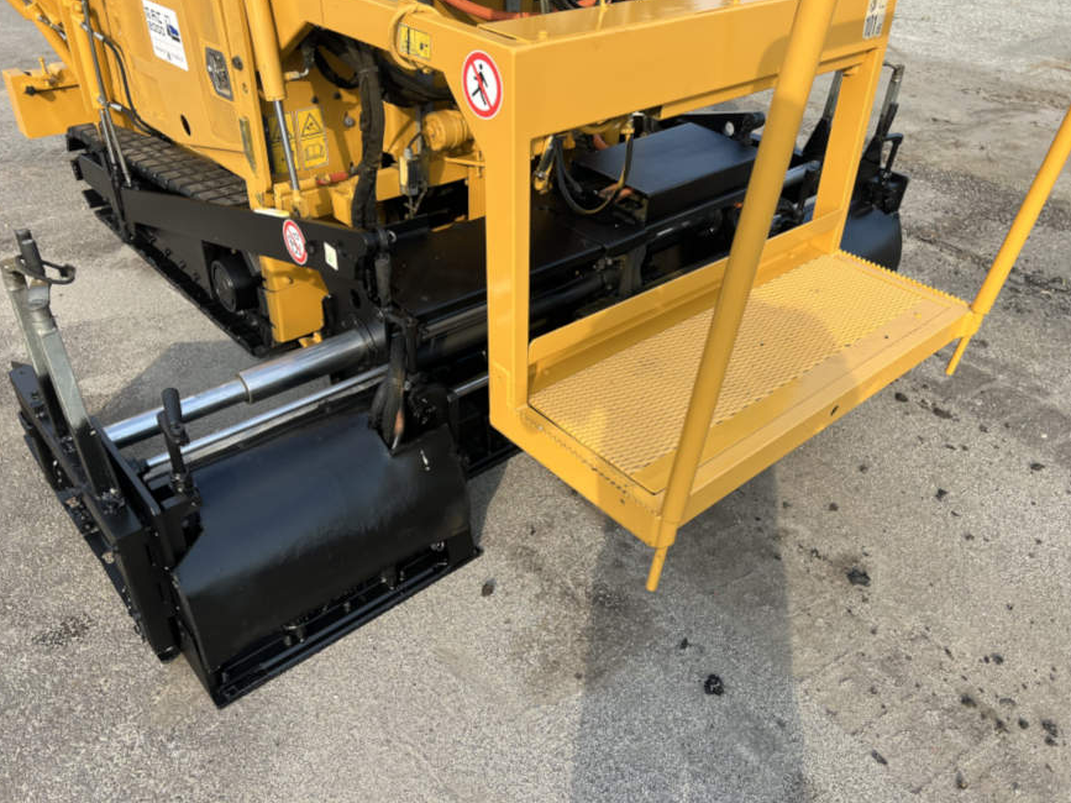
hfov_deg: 65.3
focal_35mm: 27
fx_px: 835
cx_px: 519
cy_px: 390
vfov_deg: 51.3
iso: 50
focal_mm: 5.7
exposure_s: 1/1412
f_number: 1.5
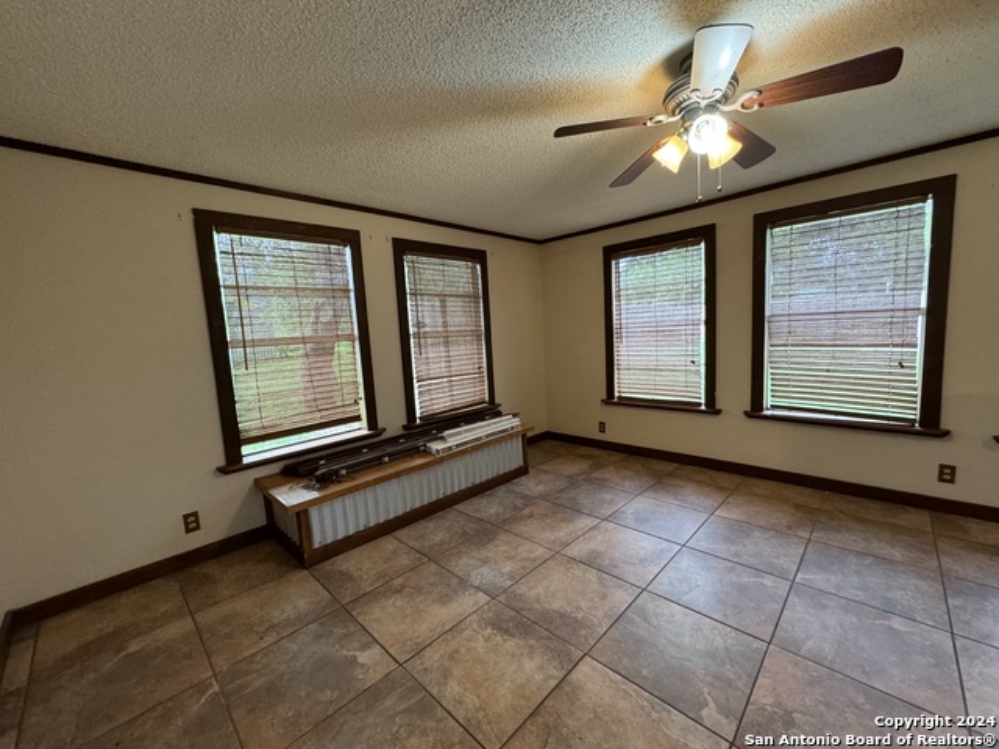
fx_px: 404
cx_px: 500
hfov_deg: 102.1
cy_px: 374
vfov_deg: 85.7
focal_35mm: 14
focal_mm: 2.22
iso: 400
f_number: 2.2
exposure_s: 1/60
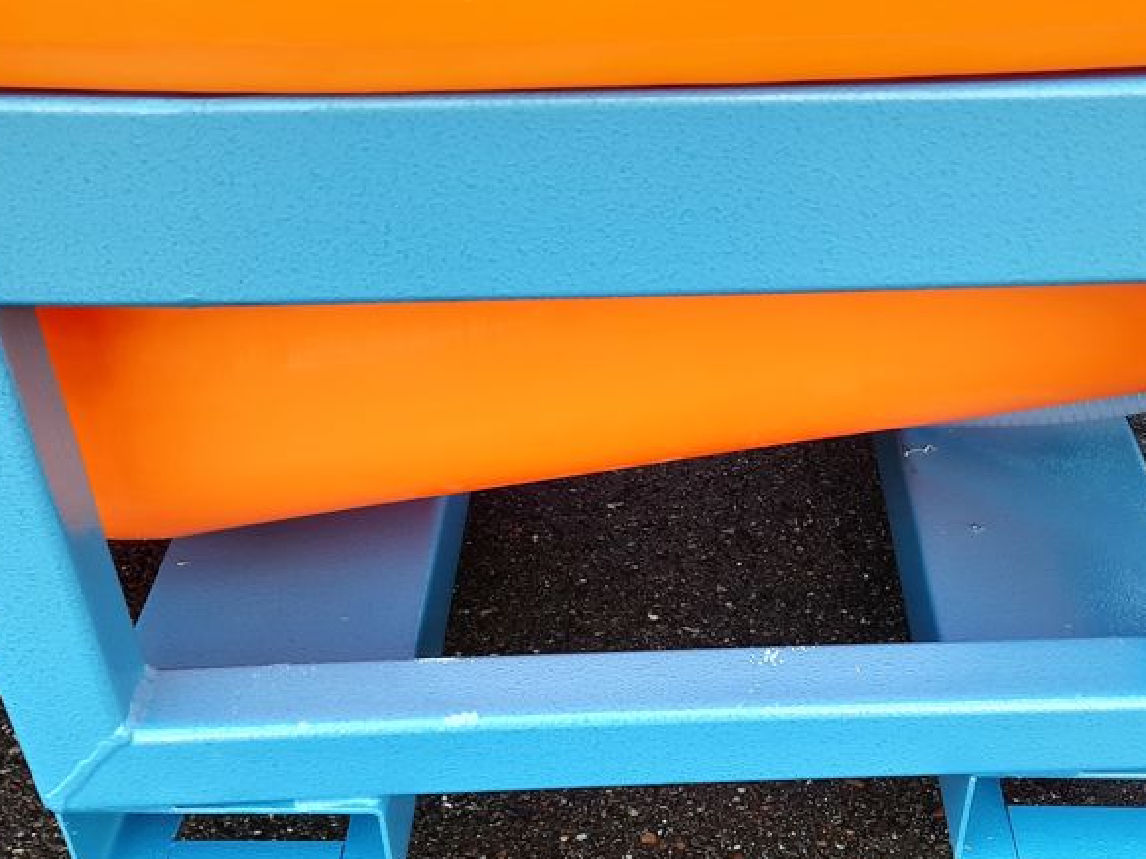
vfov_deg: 32.6
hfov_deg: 42.8
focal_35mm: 44
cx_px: 666
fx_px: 1456
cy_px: 569
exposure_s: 1/50
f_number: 2
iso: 50
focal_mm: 4.6
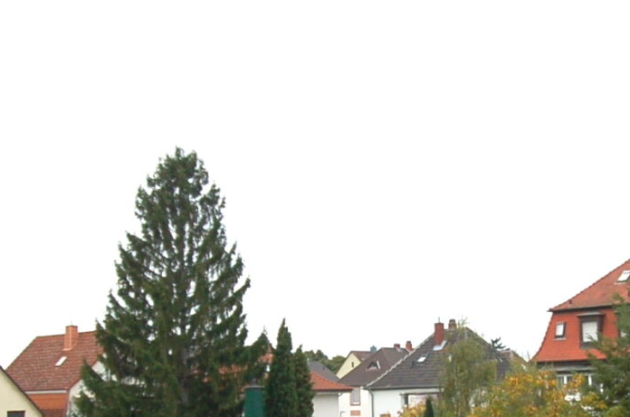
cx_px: 430
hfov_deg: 37.1
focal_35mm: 53
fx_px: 926
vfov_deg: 25.2
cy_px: 286
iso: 400
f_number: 3.8
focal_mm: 12
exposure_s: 1/160
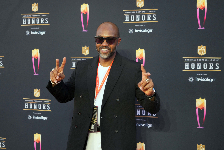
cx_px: 112
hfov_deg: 30.1
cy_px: 75
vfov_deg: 20.3
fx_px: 417
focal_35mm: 67
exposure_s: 1/250
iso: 250
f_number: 5.6
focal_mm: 67
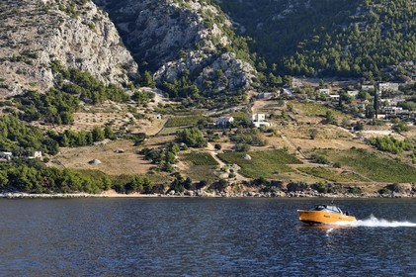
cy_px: 138
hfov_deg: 12.8
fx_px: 1847
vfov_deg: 8.6
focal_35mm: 160
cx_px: 208
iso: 400
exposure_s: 1/640
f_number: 8
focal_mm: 160
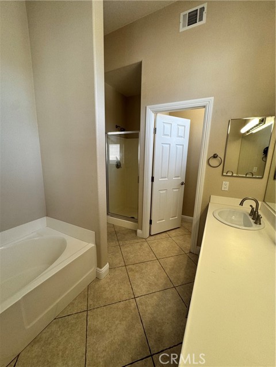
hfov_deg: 85.7
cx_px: 138
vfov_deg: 102.1
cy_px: 184
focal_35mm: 14
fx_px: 149
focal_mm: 2.22
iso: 125
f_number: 2.2
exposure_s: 1/120
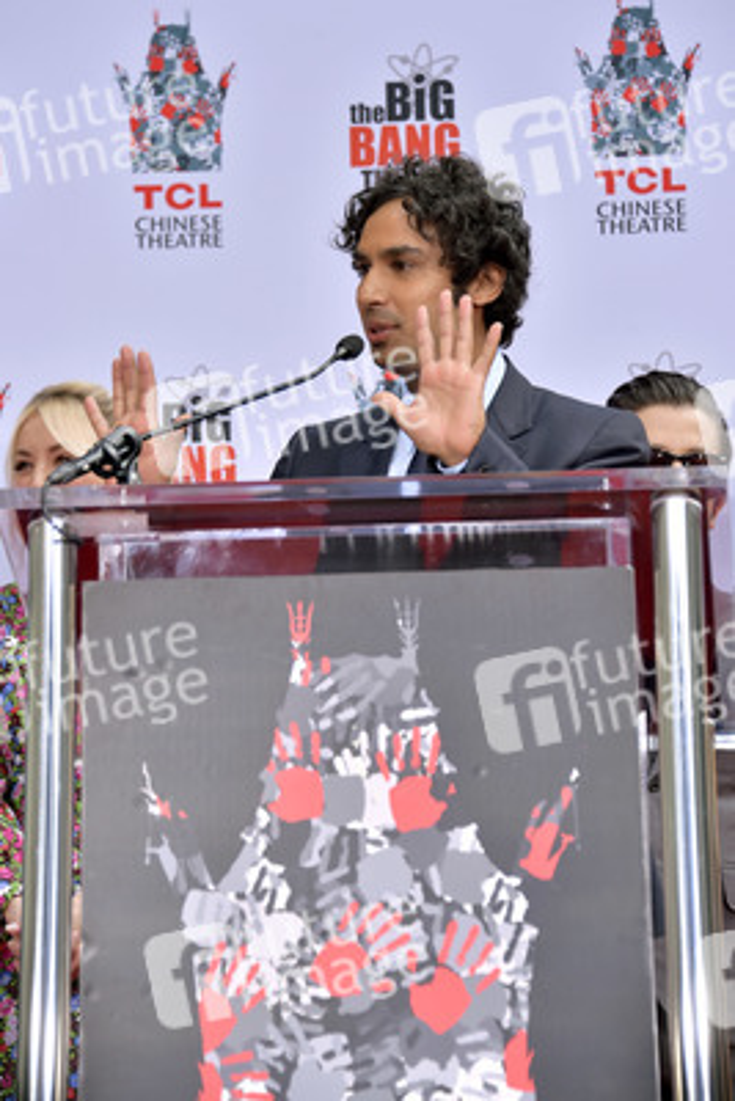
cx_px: 368
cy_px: 550
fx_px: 4436
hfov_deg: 9.5
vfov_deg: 14.1
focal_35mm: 145
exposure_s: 1/250
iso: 160
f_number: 5.6
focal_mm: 145
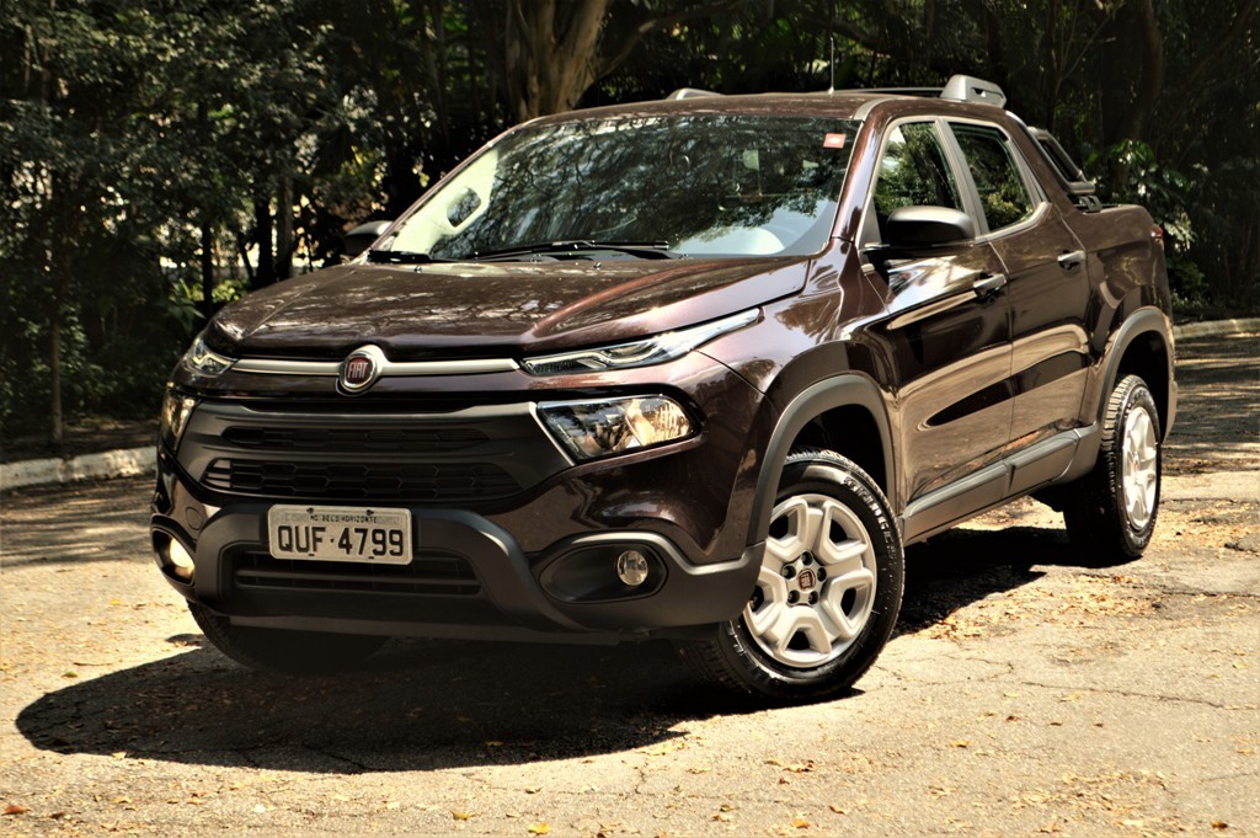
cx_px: 630
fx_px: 2518
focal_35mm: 72
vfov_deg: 18.9
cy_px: 419
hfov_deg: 28.1
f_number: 5.6
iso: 100
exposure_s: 1/125
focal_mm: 48
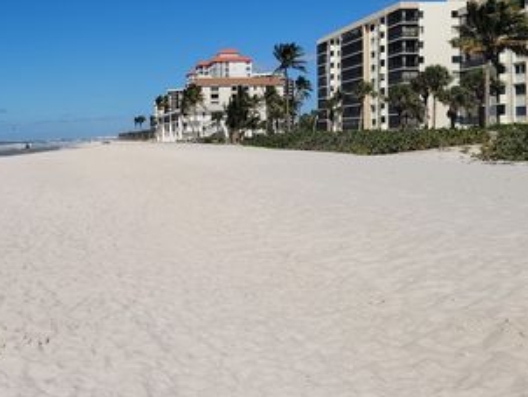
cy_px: 143
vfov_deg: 33.4
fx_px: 656
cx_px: 136
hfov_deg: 42.6
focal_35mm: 43
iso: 40
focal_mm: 5.4
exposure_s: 1/6948
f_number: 1.8
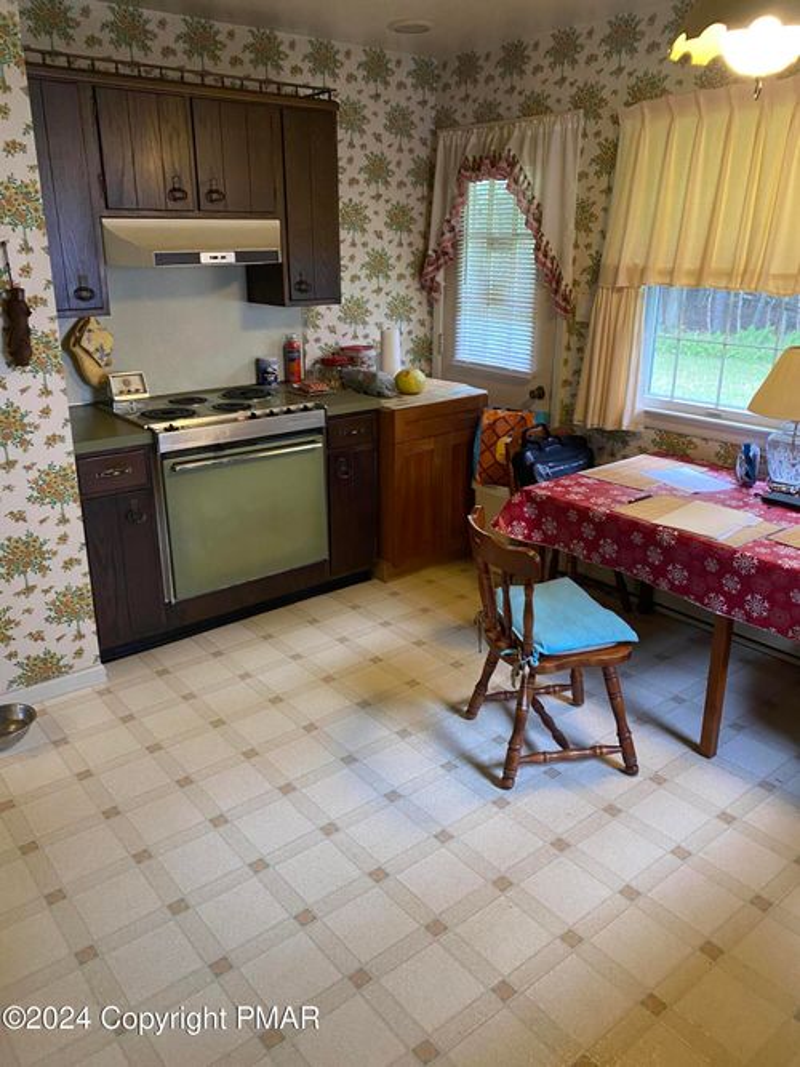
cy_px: 534
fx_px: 801
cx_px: 400
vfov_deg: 67.3
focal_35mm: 26
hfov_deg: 53.0
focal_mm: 4.25
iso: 320
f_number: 1.8
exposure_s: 1/40
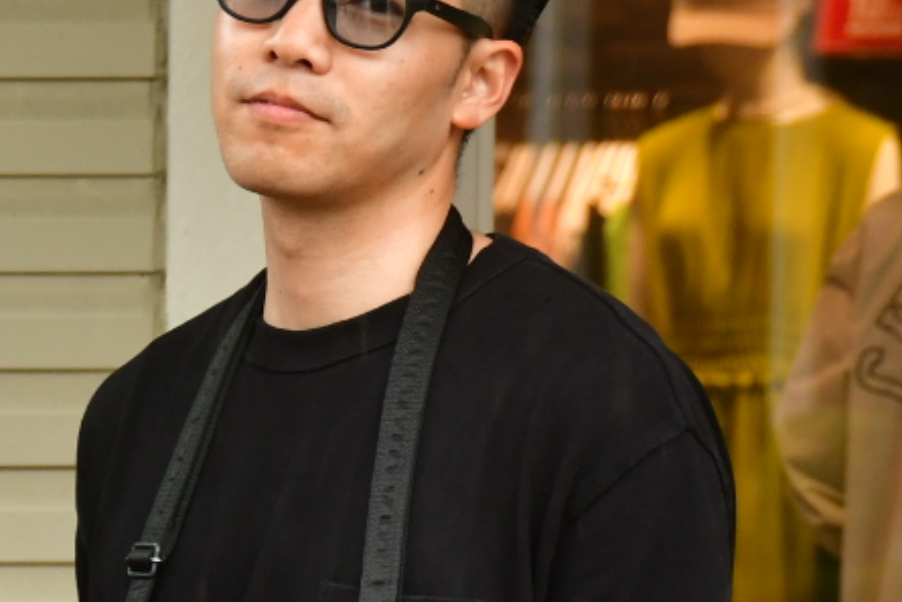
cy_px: 568
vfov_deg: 2.8
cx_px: -561
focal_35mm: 491
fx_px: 12306
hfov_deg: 4.2
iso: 640
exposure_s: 1/250
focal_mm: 90
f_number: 5.3
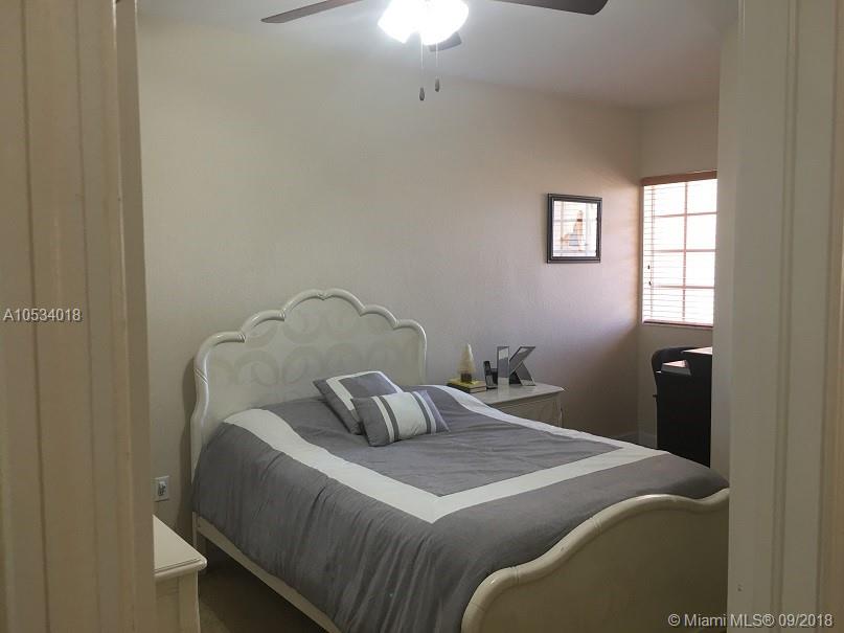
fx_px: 707
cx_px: 422
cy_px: 316
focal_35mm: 29
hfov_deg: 61.7
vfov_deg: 48.2
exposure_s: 1/15
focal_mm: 4.15
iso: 32
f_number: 2.2
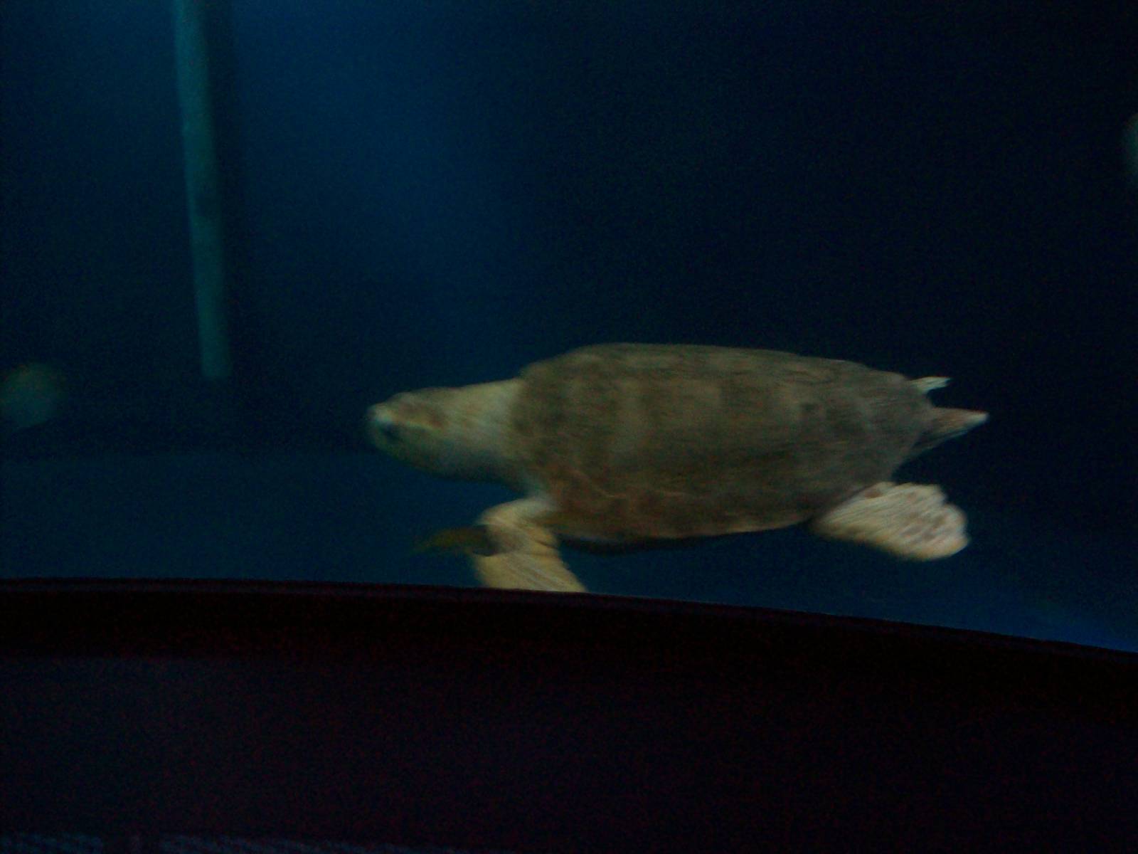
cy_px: 427
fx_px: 1183
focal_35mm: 36
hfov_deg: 51.4
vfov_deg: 39.7
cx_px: 569
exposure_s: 1/8
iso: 200
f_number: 2.7
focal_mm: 6
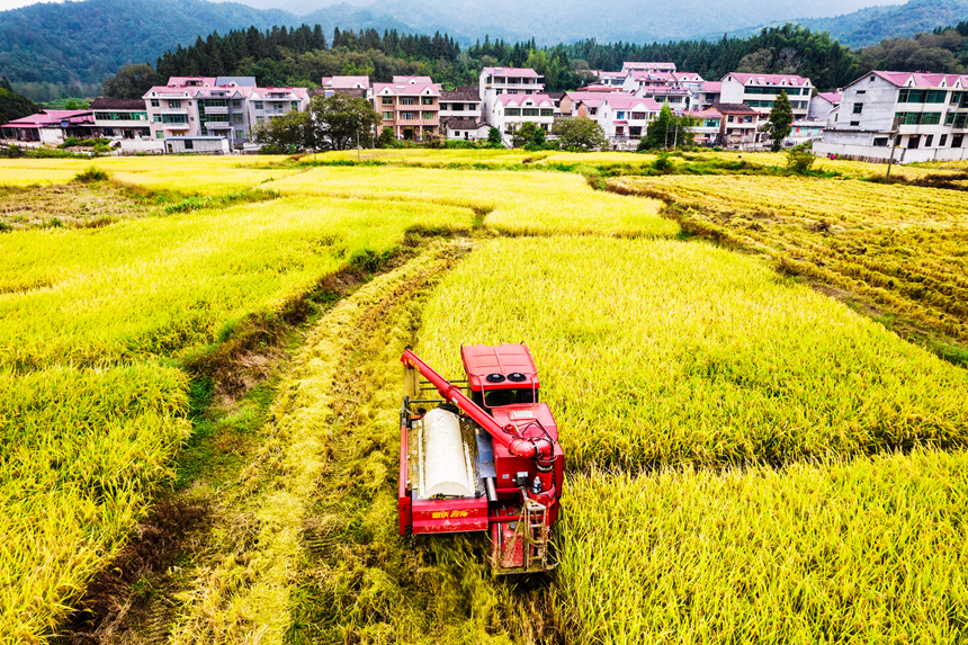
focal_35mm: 22
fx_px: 591
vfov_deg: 57.2
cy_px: 322
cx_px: 484
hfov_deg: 78.6
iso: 100
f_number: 2.8
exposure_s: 1/90
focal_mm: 8.38
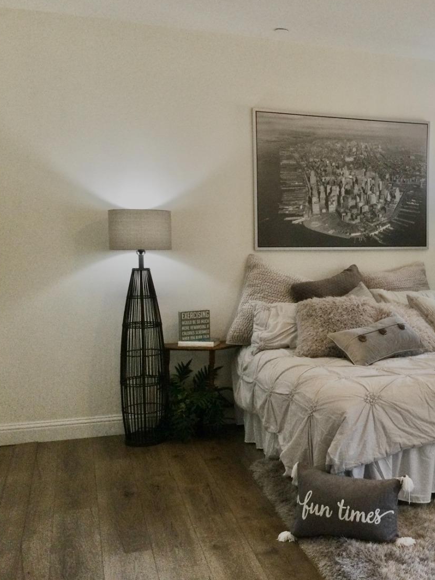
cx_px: 386
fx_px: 704
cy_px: 289
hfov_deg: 32.7
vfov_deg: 44.8
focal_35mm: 42
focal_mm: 3.3
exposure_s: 1/30
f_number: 2.4
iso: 40
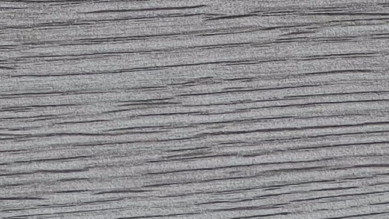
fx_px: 3425
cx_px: -88
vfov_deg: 3.6
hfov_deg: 6.5
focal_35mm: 332
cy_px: -261
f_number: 2.8
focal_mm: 9
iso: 32
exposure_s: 1/134
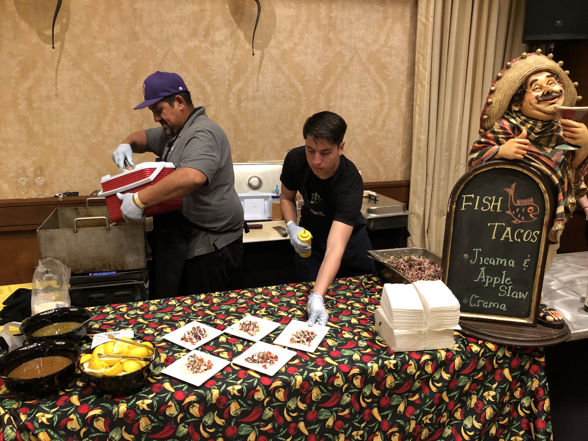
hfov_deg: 63.4
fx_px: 476
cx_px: 294
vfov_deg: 49.7
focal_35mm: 28
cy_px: 220
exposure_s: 1/15
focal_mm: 4
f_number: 1.8
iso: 80
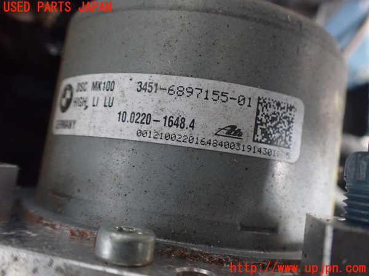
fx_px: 320
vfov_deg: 46.8
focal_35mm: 30
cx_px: 184
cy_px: 138
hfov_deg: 60.0
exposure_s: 1/30
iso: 1000
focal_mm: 5.4
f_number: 2.3
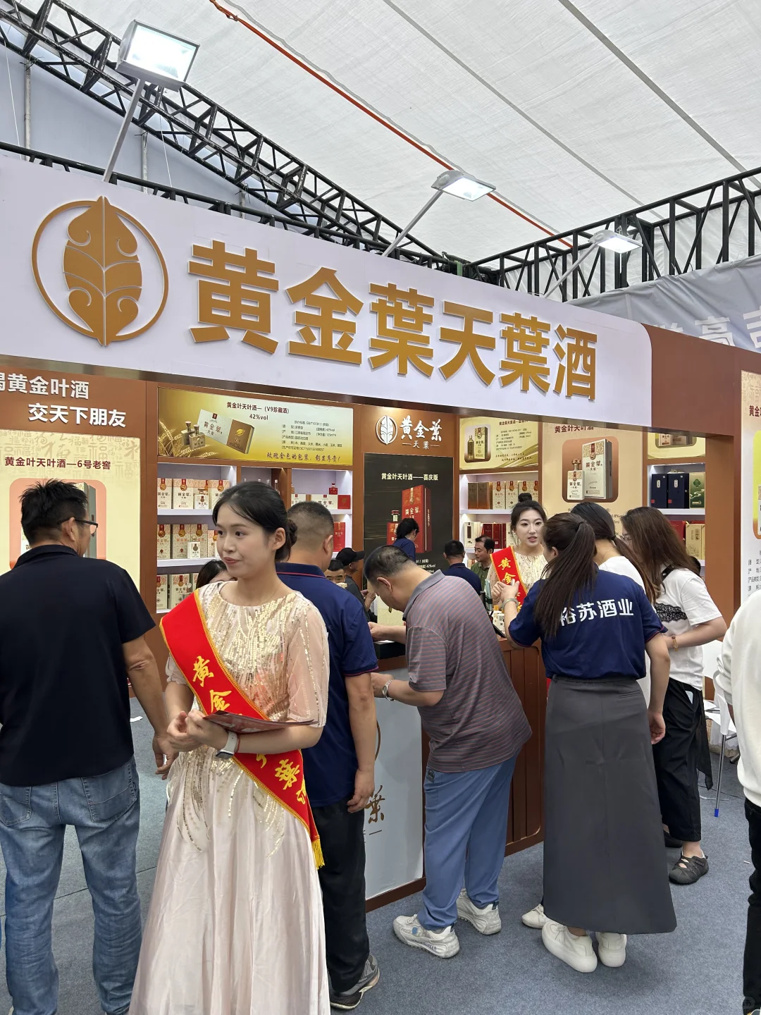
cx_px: 380
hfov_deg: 53.1
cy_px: 508
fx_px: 762
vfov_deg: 67.3
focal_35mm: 26
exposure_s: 1/424
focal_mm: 5.7
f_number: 1.5
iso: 50
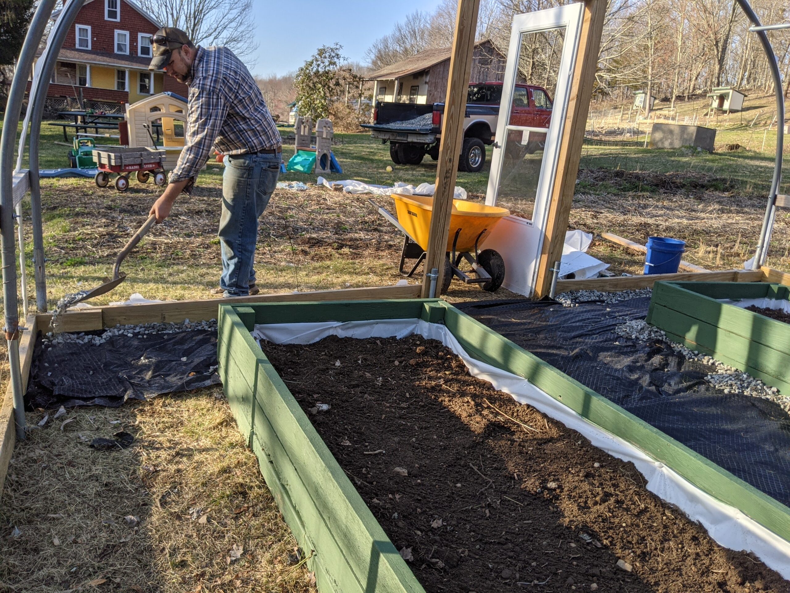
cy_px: 296
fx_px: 616
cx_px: 395
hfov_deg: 65.3
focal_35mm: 27
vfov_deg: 51.4
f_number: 1.8
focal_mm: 4.44
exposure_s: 1/1235
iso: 49
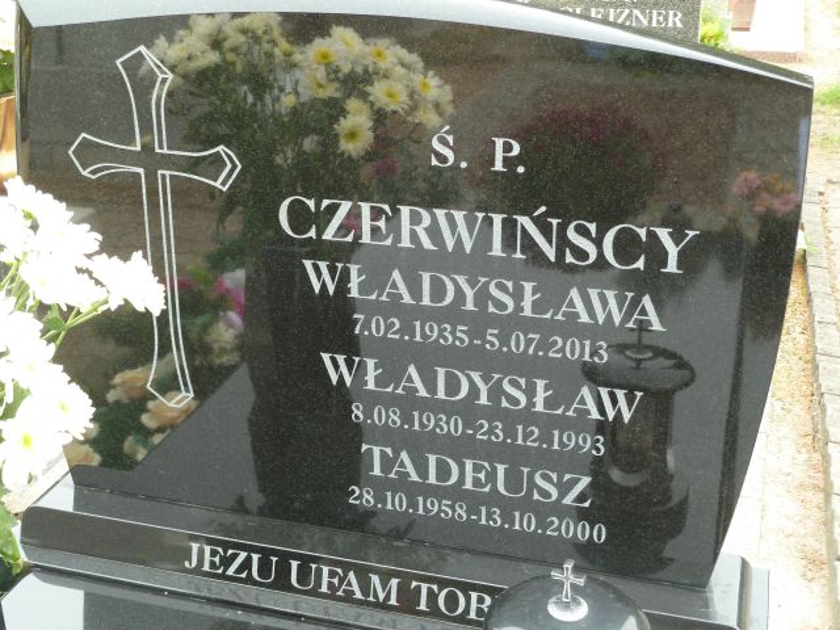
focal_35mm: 48
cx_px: 420
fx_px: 1165
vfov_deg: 30.3
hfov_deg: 39.7
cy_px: 315
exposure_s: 1/40
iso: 80
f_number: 3.8
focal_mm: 7.9
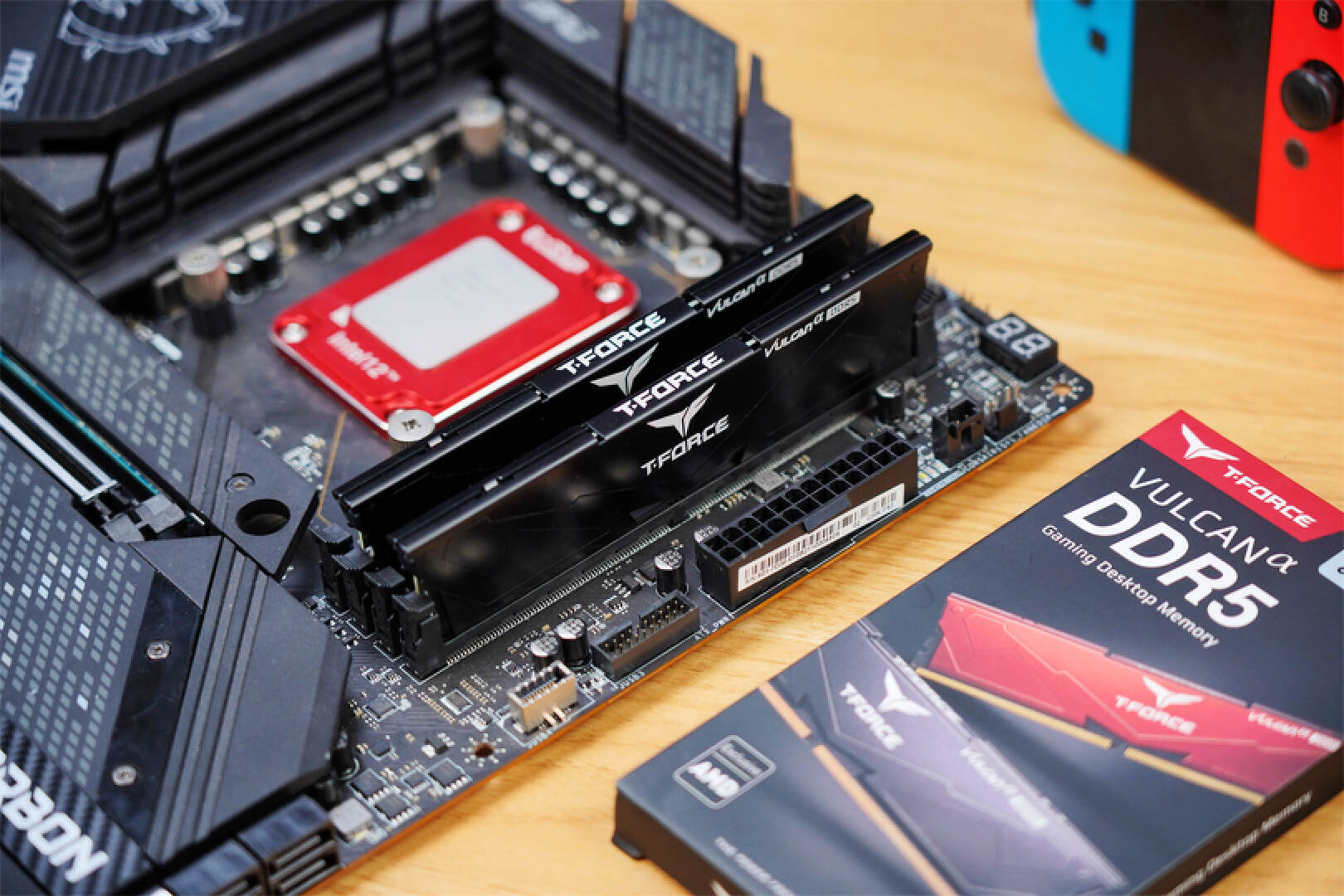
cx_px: 672
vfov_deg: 13.6
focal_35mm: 101
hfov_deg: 20.2
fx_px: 3770
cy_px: 448
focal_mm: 101
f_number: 4
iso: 640
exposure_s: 1/100
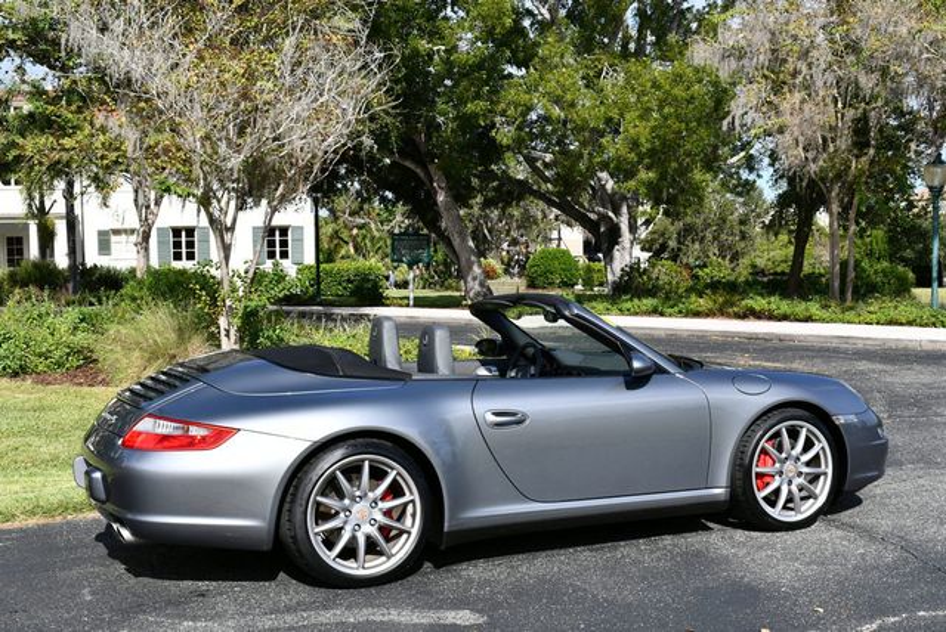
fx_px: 1262
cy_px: 316
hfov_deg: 41.1
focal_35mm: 48
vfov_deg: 28.1
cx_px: 473
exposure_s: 1/320
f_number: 9
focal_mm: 24
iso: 100
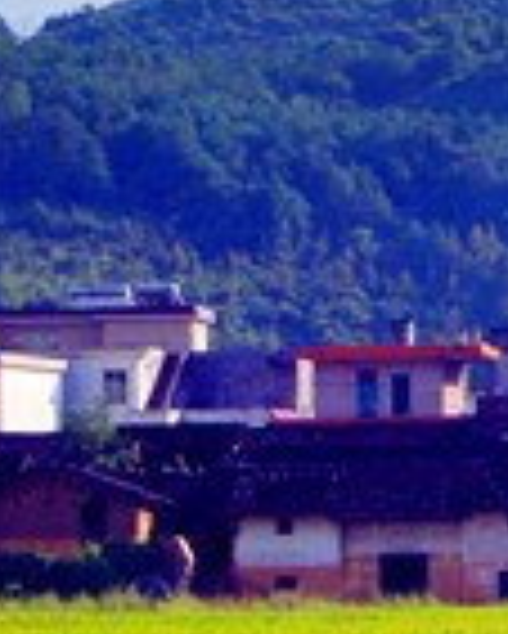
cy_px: 0
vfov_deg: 4.8
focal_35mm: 405
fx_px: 7603
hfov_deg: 3.8
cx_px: 625
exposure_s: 1/320
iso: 100
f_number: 9
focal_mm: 45
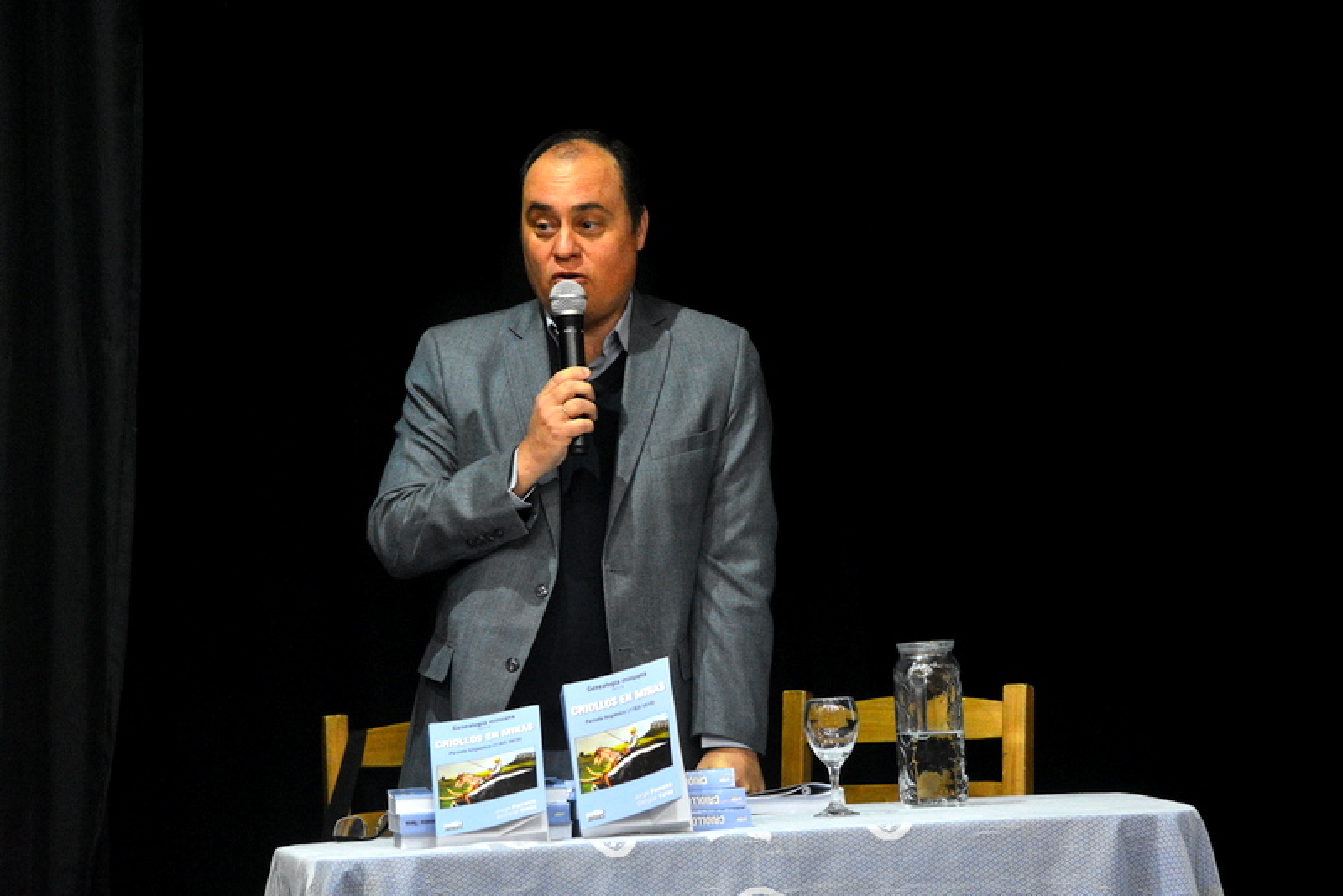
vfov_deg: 6.1
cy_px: 448
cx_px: 672
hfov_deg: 9.1
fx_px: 8396
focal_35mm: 225
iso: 3200
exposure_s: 1/100
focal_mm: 150
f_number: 4.8
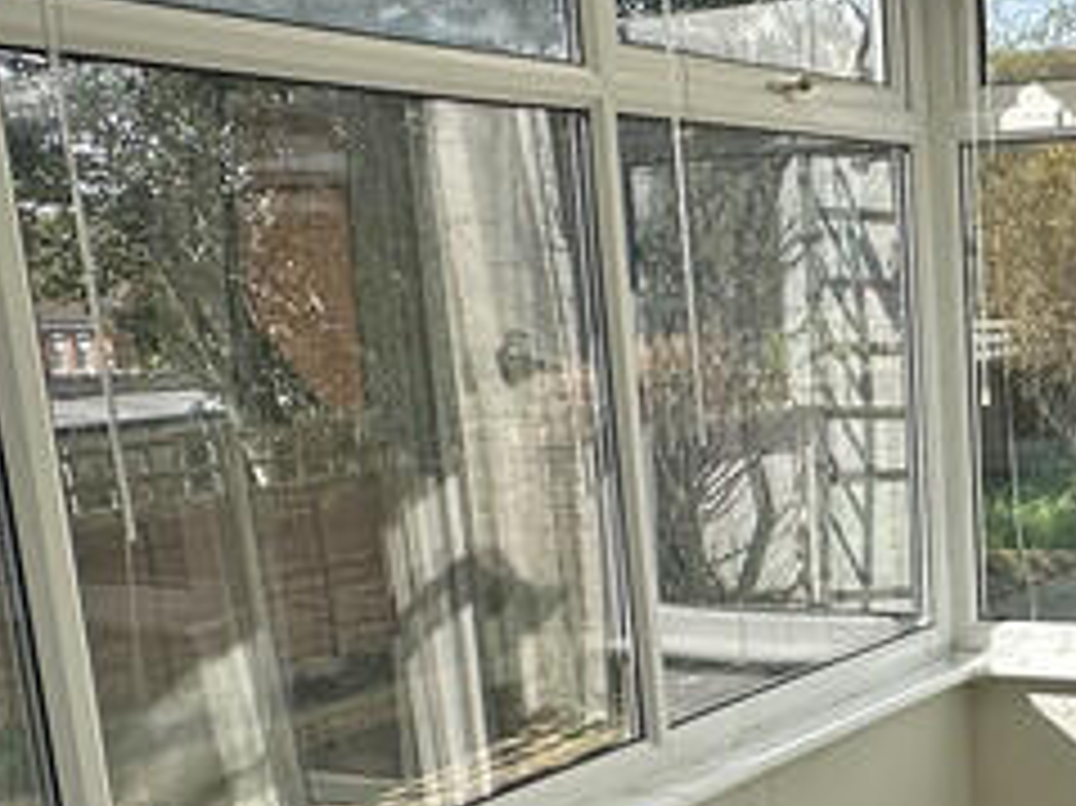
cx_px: 1049
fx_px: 1864
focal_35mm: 60
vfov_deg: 23.7
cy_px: 729
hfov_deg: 30.2
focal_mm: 2.22
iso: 50
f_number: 2.2
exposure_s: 1/1247
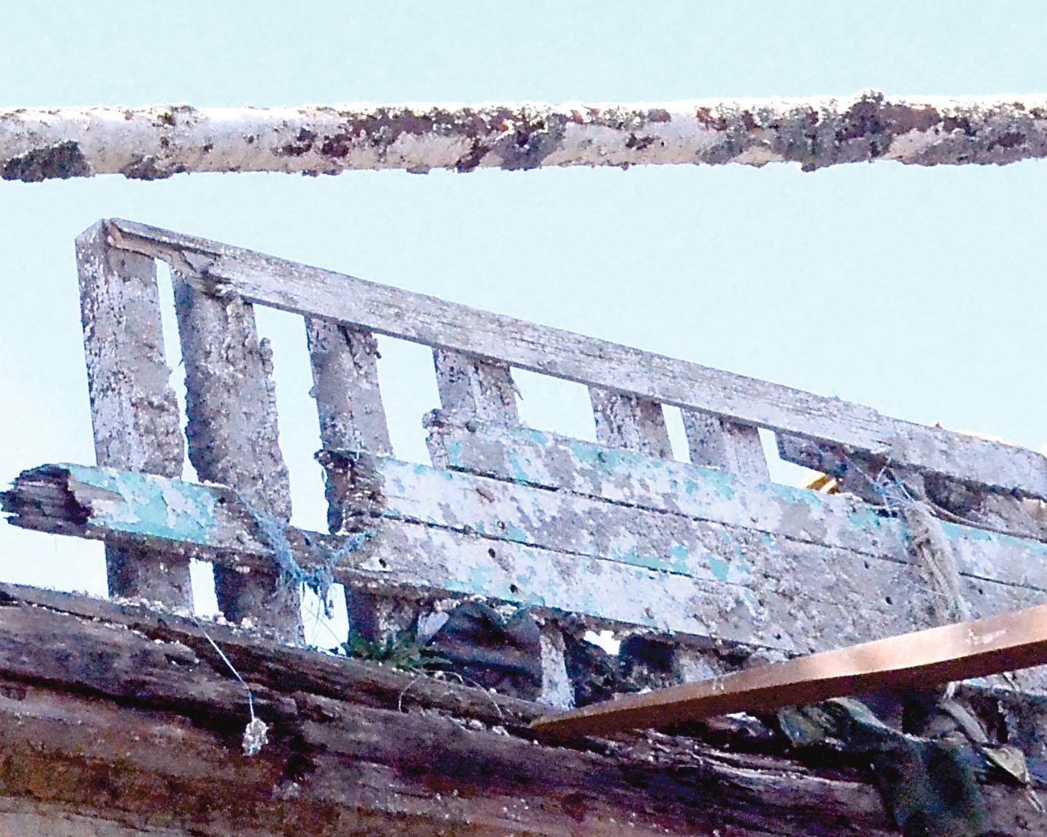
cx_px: -486
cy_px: -39
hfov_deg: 17.7
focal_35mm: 98
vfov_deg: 15.4
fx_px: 3036
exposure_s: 1/1600
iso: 4000
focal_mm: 20
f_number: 7.1
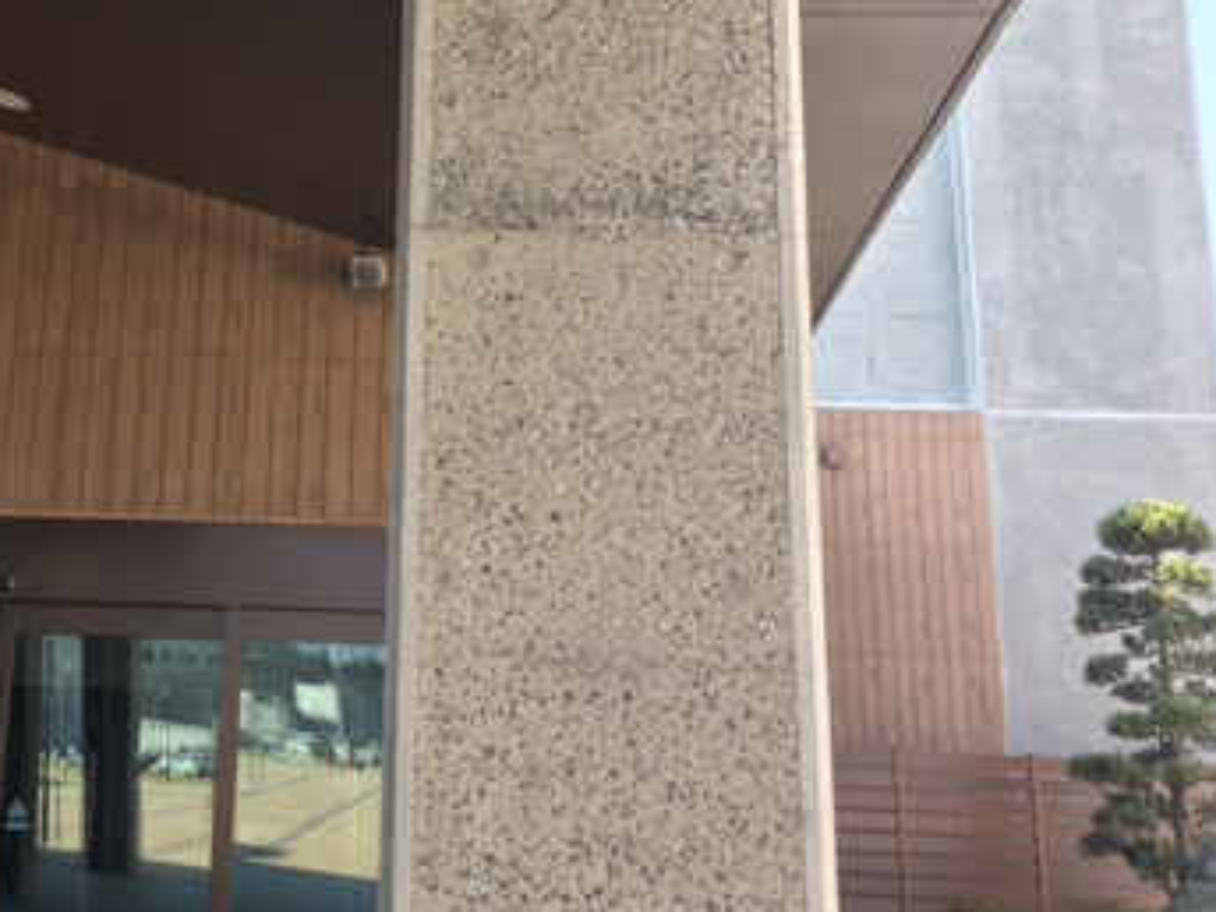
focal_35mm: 54
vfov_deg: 26.3
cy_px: 131
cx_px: 325
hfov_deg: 34.9
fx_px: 1897
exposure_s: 1/184
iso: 25
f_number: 2.2
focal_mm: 4.15
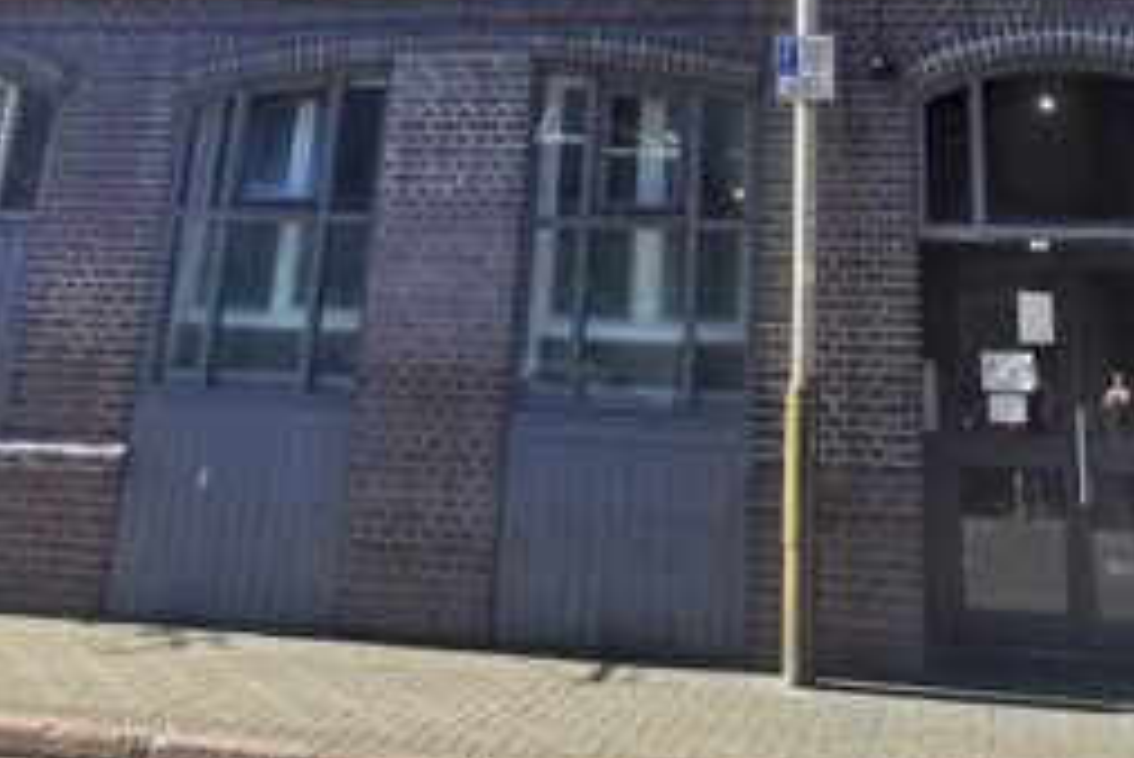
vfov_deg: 25.3
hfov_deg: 42.4
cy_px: -222
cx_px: 699
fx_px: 1450
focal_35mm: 46
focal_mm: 2.35
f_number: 2.2
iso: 50
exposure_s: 1/333
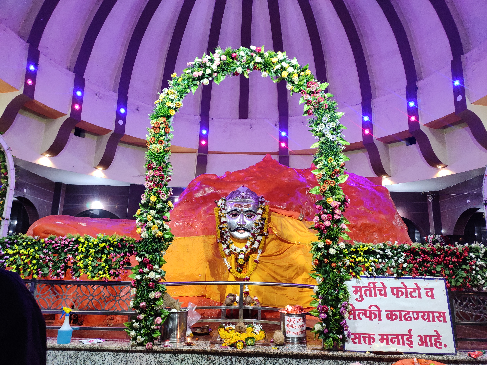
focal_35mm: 25
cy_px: 182
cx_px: 244
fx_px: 352
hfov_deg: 69.4
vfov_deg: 54.9
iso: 1052
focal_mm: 4.74
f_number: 1.79
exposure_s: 1/33
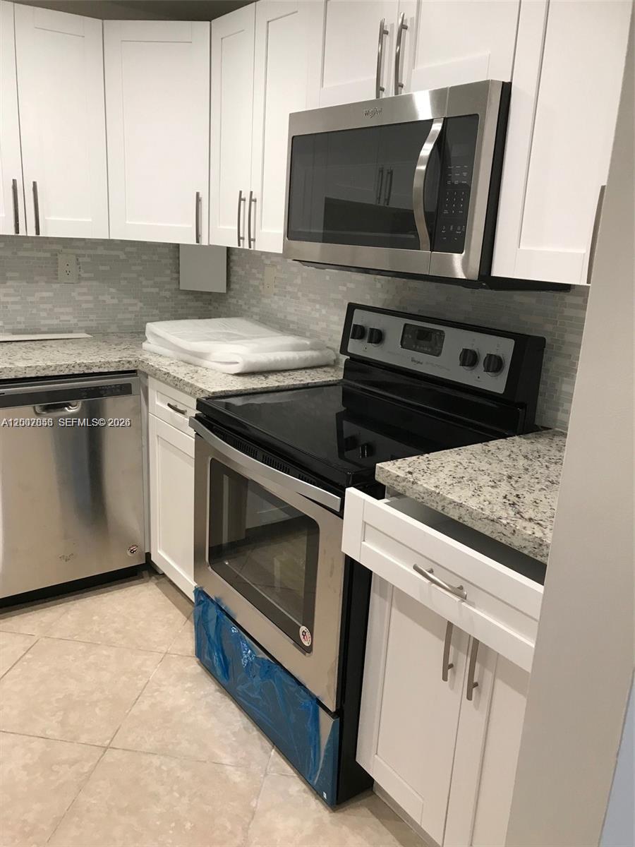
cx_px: 318
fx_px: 685
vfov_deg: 63.4
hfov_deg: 49.7
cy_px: 424
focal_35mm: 28
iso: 40
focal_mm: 3.99
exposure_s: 1/24
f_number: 1.8
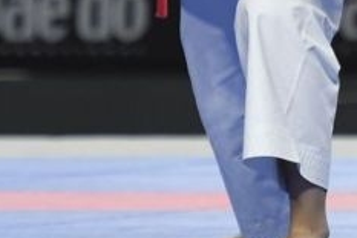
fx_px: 11098
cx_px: 636
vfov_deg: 1.2
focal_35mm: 1120
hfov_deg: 1.8
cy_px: -365
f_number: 2.8
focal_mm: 145
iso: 800
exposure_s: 1/800
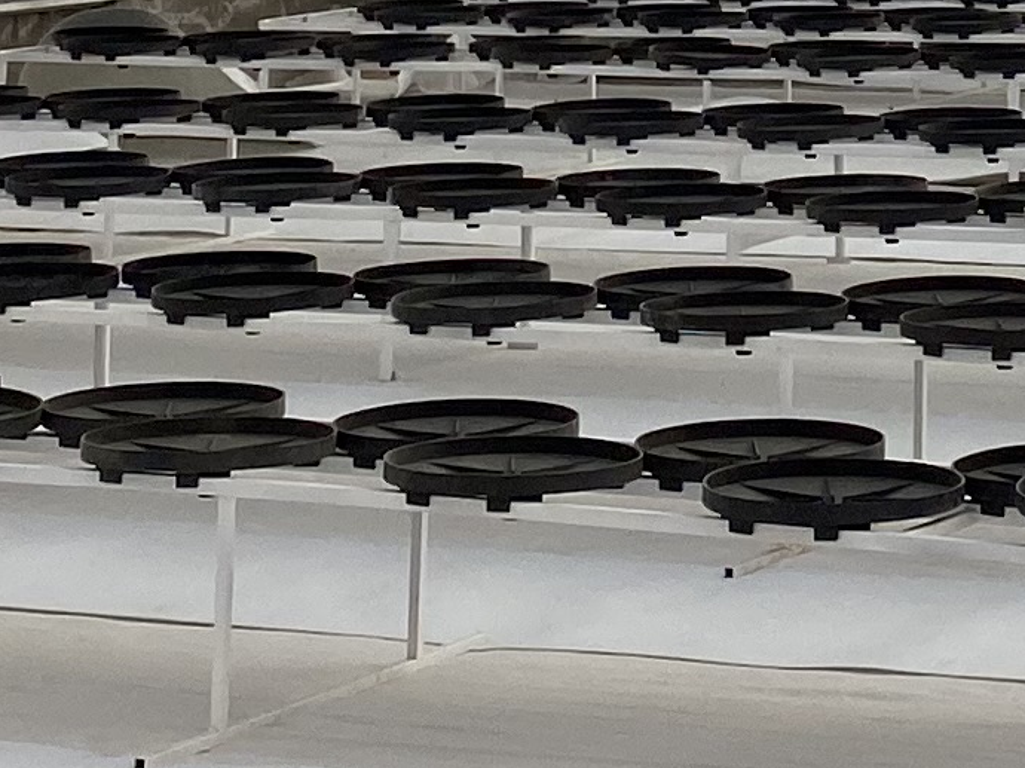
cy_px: -853
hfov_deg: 12.5
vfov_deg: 9.1
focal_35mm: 152
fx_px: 4499
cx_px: 1444
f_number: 1.8
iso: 32
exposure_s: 1/7692
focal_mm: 4.25
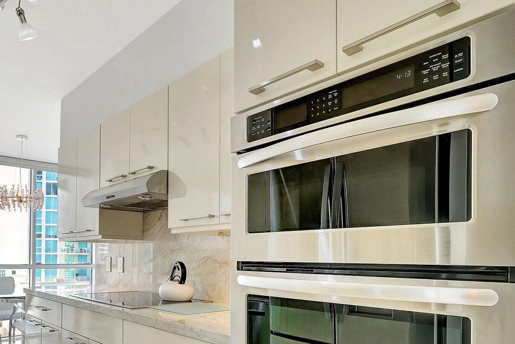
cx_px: 171
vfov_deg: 45.2
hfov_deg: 64.0
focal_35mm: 28
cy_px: 255
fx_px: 398
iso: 640
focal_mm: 16.5
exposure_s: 1/15
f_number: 13
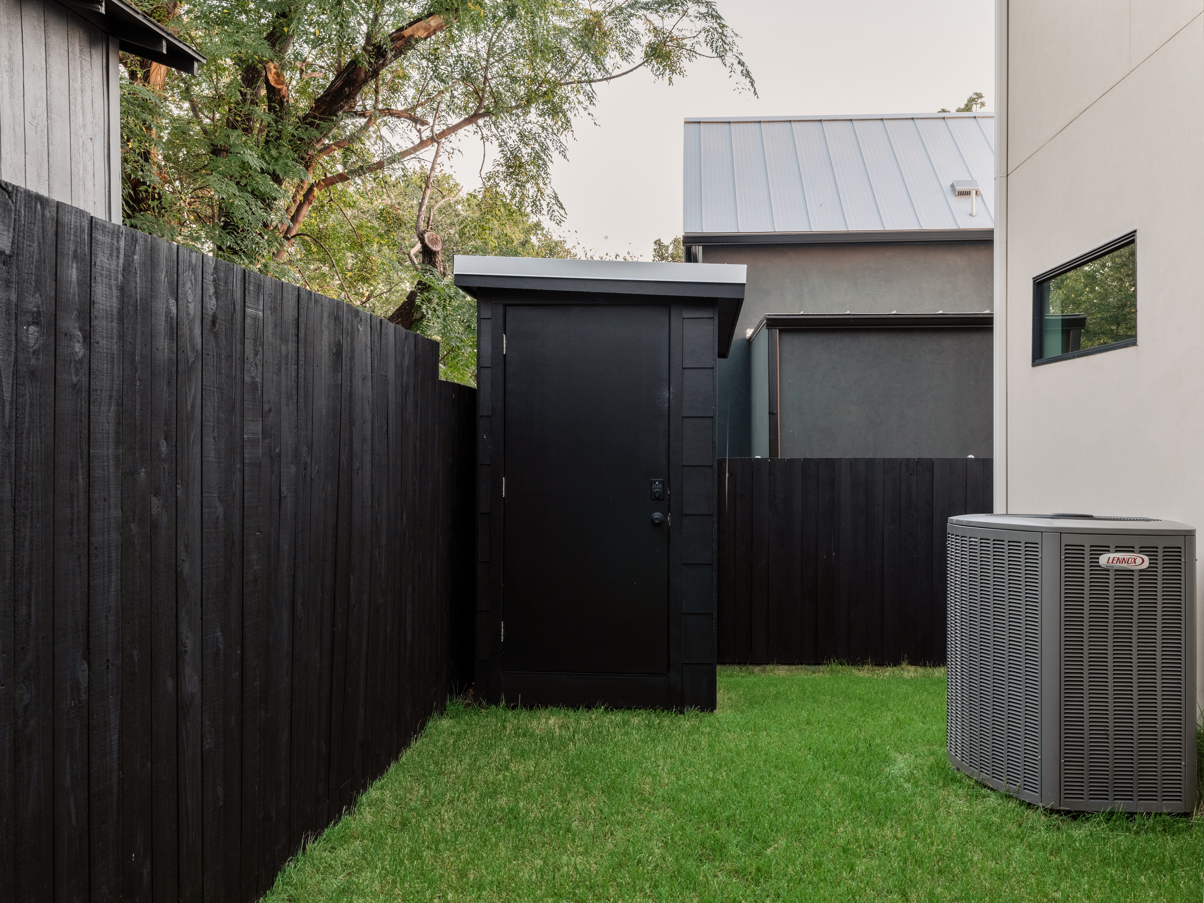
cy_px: 451
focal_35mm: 32
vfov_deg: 44.2
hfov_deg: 56.8
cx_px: 630
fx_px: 1113
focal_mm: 32.1
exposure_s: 1/4
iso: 320
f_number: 13
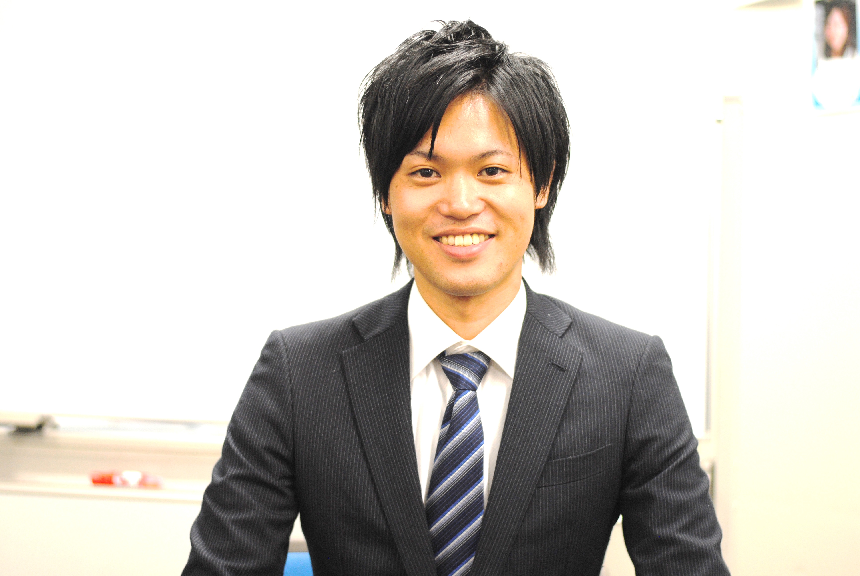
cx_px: 430
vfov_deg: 18.2
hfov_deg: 27.0
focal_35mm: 75
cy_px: 288
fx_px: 1794
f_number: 1.8
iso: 400
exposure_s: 1/200
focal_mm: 50
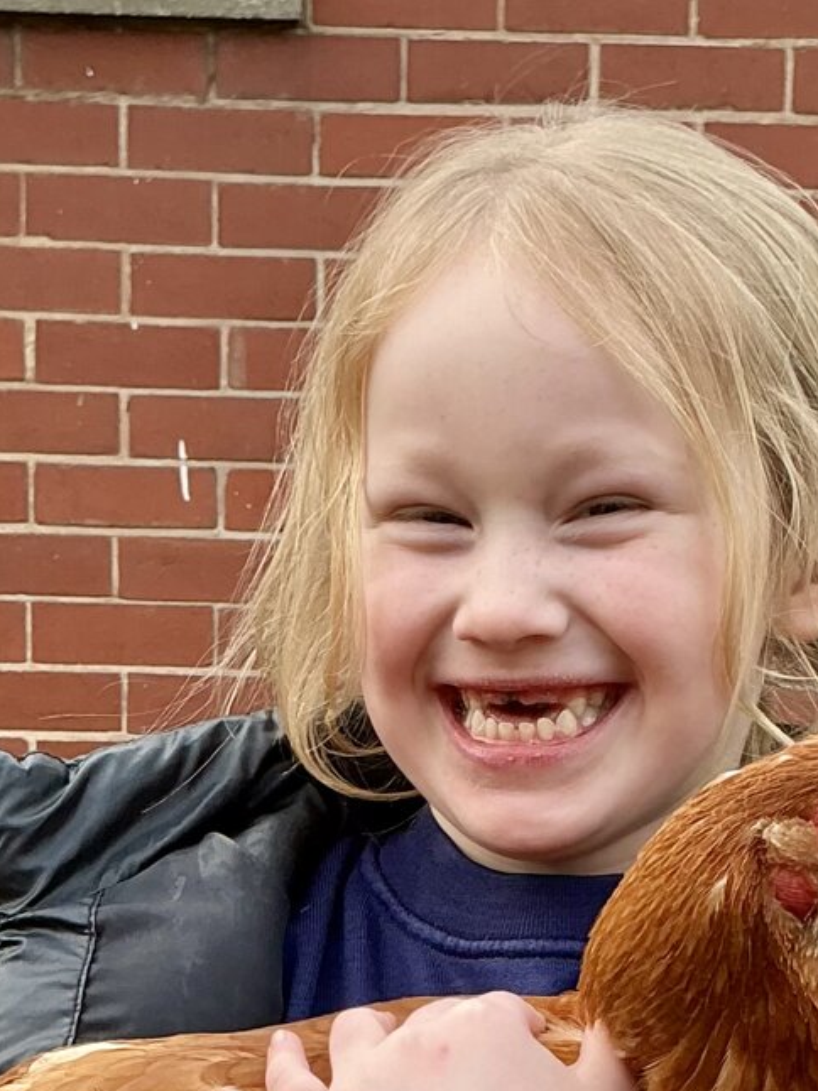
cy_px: 1023
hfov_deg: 16.0
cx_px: 536
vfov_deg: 20.8
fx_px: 2901
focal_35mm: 92
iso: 32
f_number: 1.8
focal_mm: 3
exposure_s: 1/100
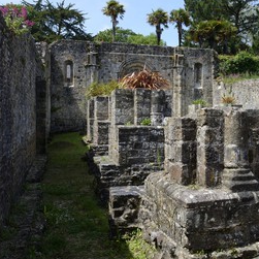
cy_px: 122
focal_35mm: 44
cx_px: 186
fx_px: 372
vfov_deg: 38.3
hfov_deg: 37.6
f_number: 11
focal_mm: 31
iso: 200
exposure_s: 1/160
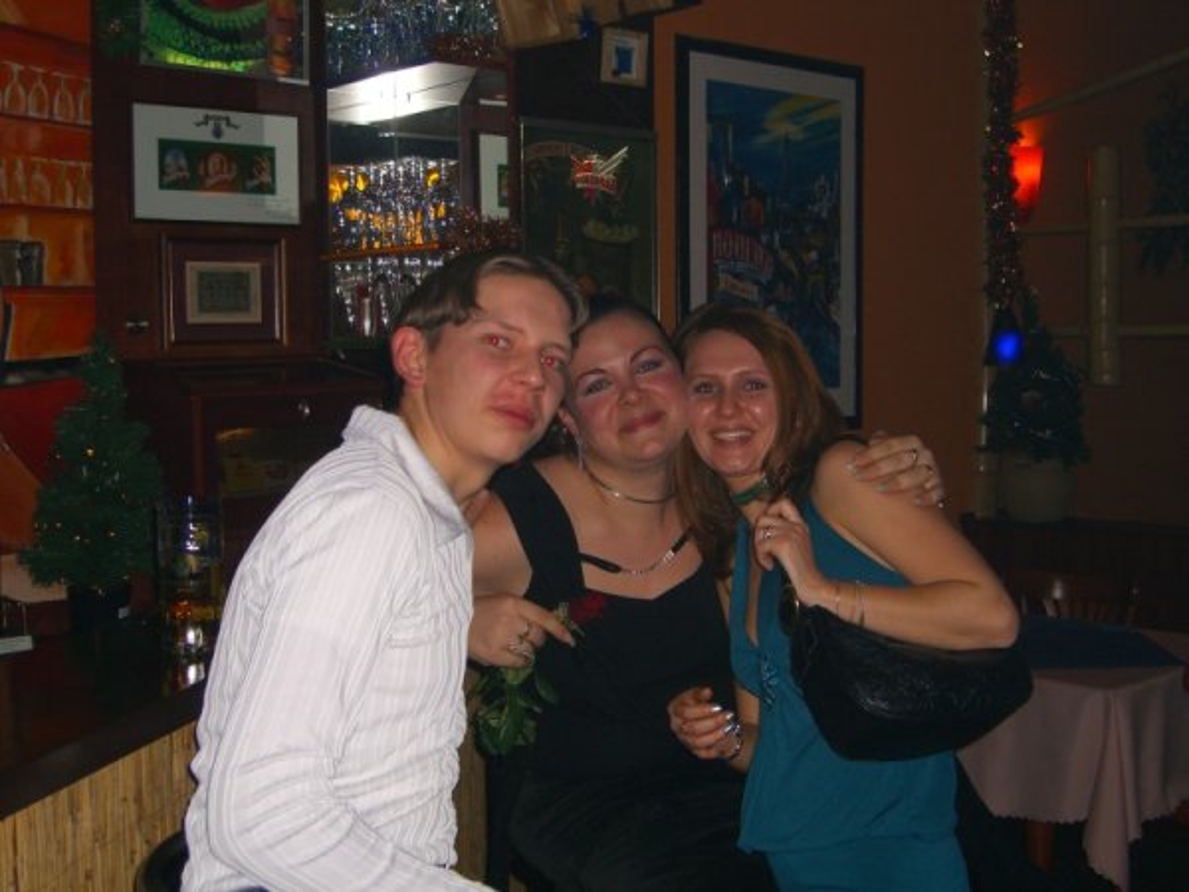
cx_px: 594
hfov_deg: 41.2
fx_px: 1580
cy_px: 446
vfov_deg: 31.5
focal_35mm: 46
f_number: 3.1
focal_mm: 9.5
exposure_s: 1/60
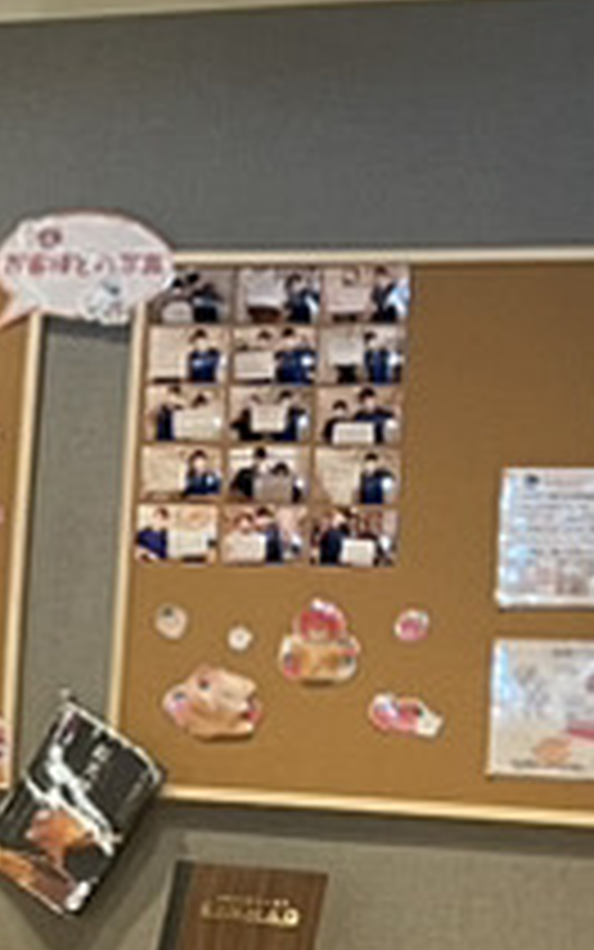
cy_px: 864
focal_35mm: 157
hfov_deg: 7.0
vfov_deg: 13.2
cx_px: -1480
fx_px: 4064
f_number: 1.6
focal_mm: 4.2
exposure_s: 1/60
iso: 100
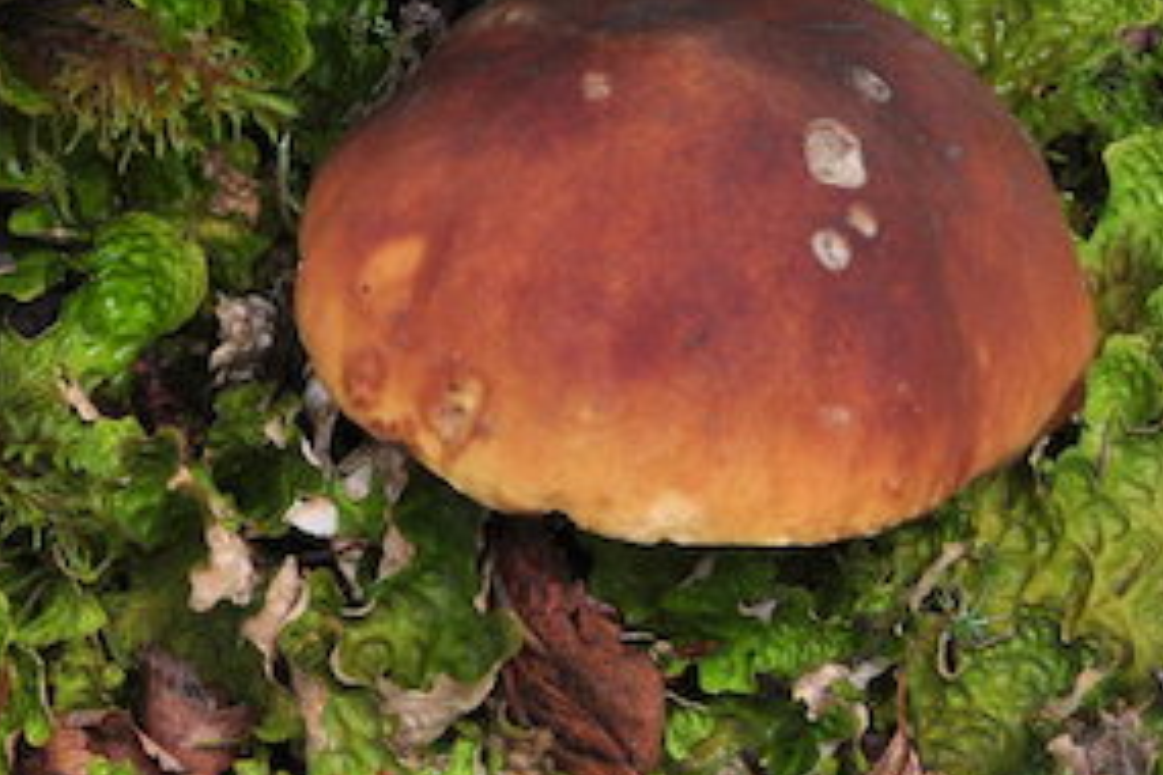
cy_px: -135
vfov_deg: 5.8
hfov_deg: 8.6
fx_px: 7656
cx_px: -347
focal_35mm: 237
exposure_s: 1/1.6
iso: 200
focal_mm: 60
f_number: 25
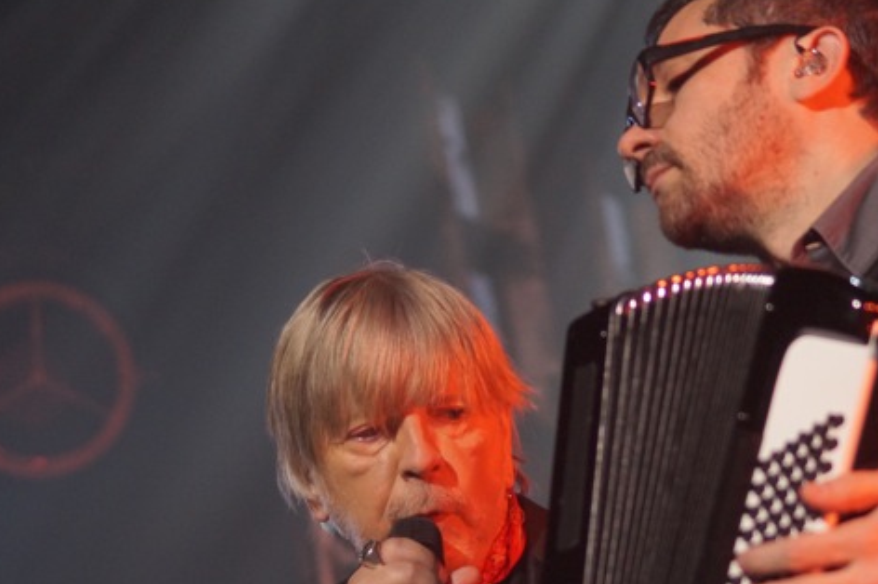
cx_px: 642
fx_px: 4338
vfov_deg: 7.7
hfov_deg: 11.5
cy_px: 470
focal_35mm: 178
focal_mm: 70
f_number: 4
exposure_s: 1/160
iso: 1000
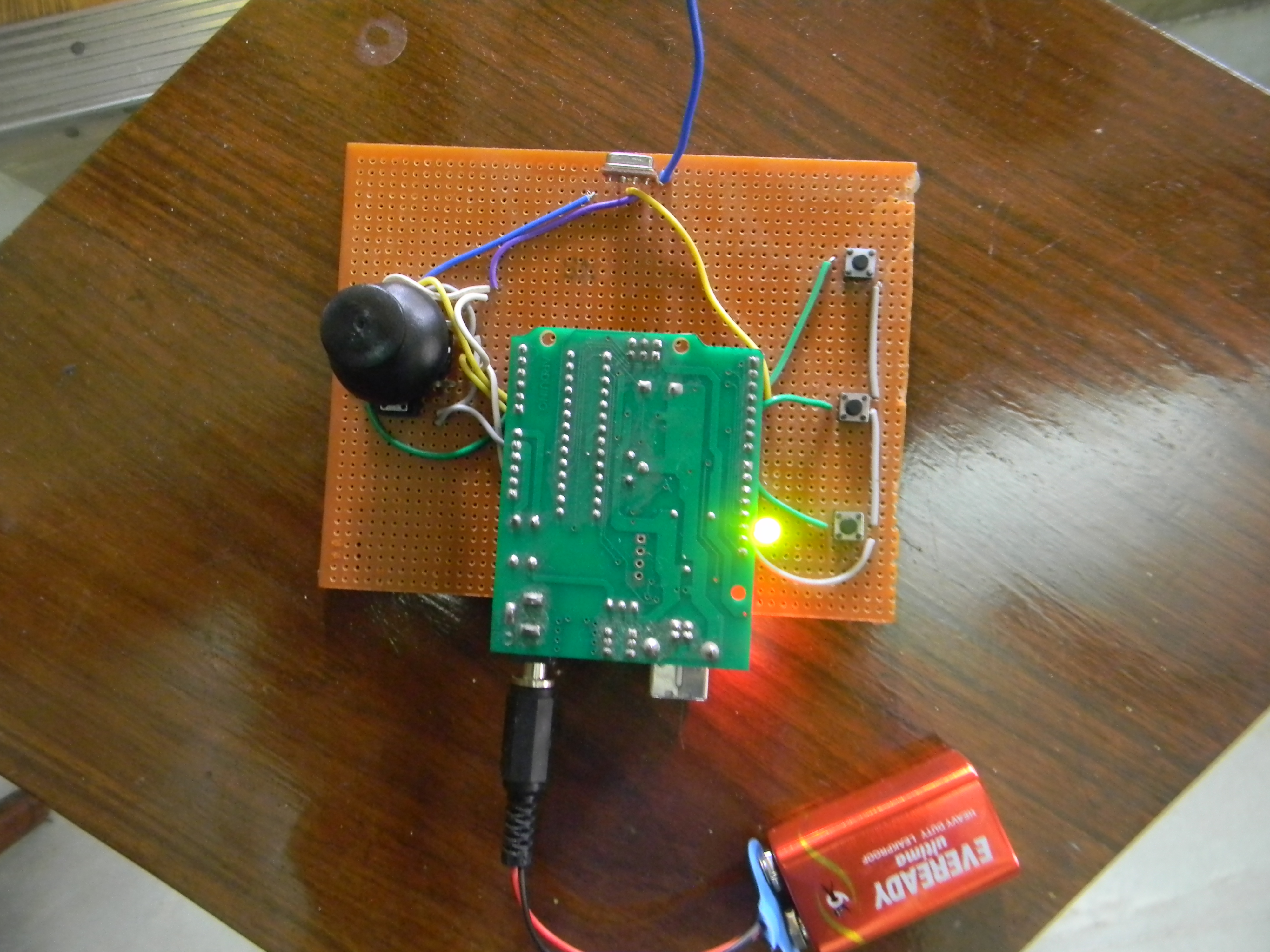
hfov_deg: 63.4
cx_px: 635
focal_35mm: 28
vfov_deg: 49.7
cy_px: 476
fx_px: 1027
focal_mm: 5
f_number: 3.5
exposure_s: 1
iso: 100
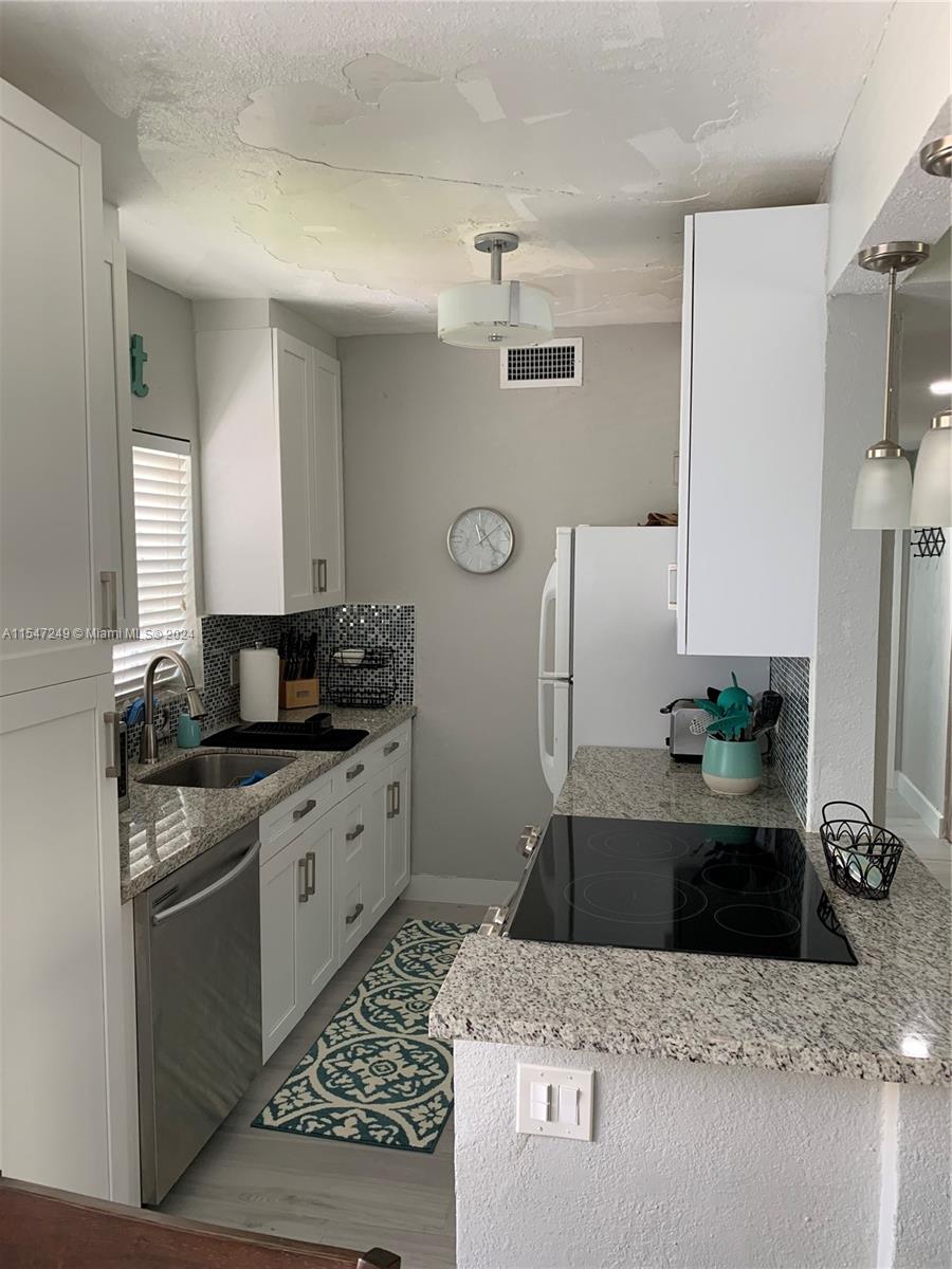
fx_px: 953
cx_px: 476
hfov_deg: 53.1
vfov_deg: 67.3
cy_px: 634
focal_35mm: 26
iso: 100
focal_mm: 4.25
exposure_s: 1/70
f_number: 1.8
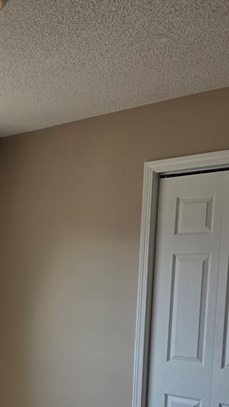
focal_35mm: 60
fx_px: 647
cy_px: 343
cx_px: -69
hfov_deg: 18.6
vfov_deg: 33.5
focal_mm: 6.3
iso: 32
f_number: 1.7
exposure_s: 1/359
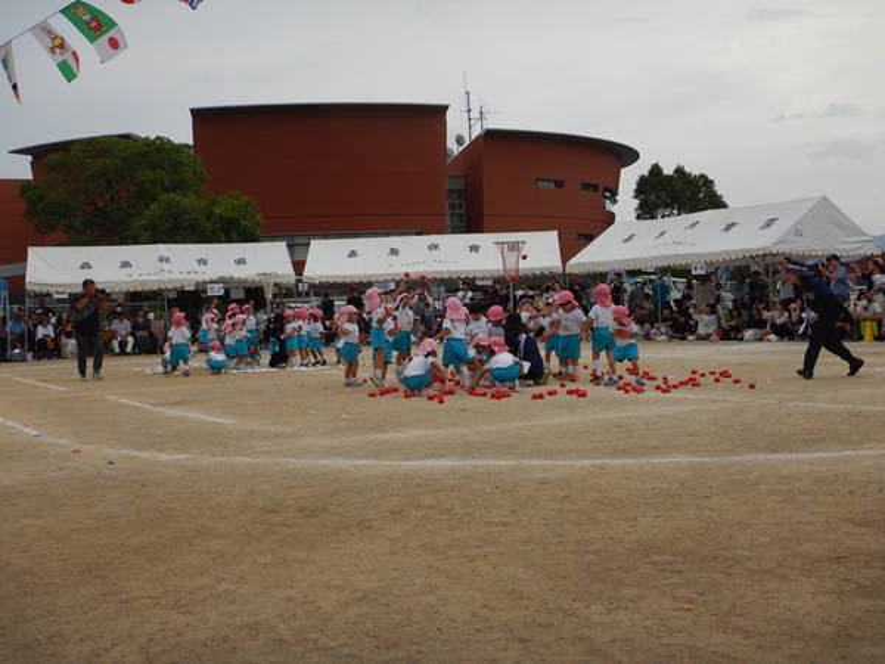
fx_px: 1227
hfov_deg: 39.7
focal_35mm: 48
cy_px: 332
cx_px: 442
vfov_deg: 30.3
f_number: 4.3
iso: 125
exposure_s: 1/640
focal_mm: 8.5
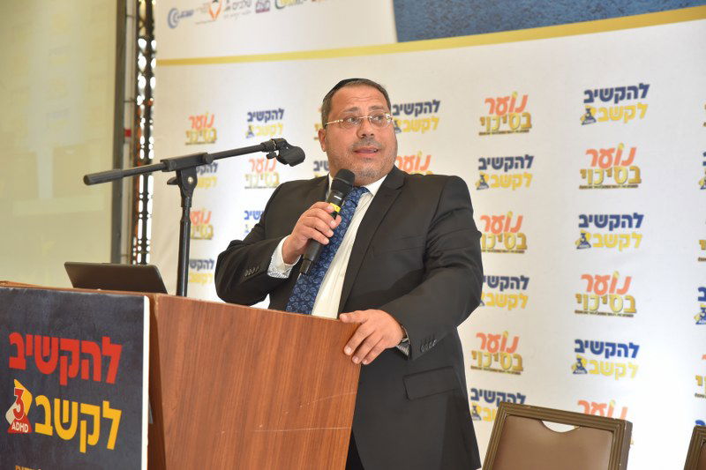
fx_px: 1372
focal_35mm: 70
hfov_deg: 28.8
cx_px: 353
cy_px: 235
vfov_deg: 19.4
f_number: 5.6
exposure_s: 1/160
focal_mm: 70
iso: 1600
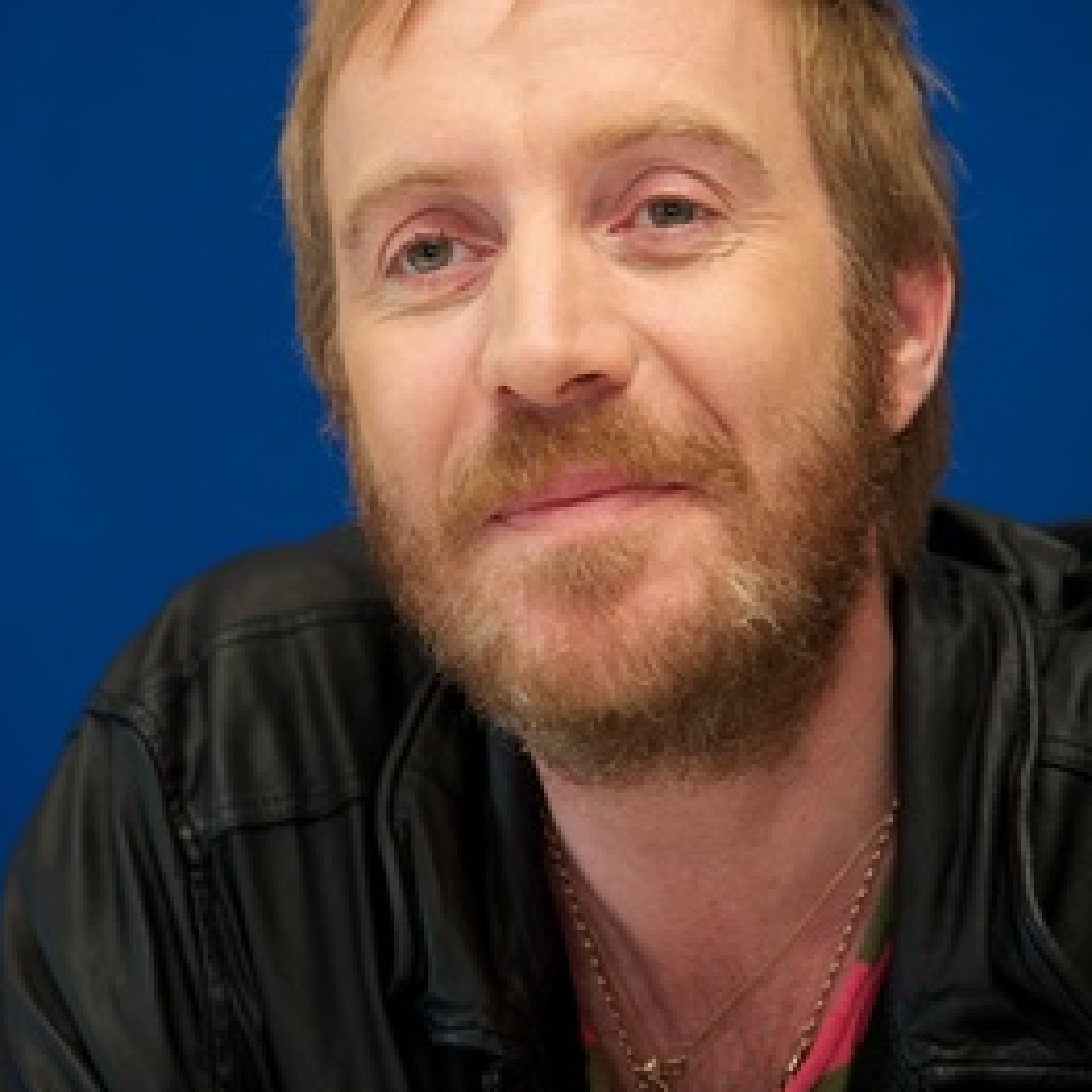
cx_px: 548
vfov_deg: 6.8
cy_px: 523
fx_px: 9208
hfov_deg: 6.8
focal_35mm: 258
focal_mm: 200
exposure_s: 1/60
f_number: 5.6
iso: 1000
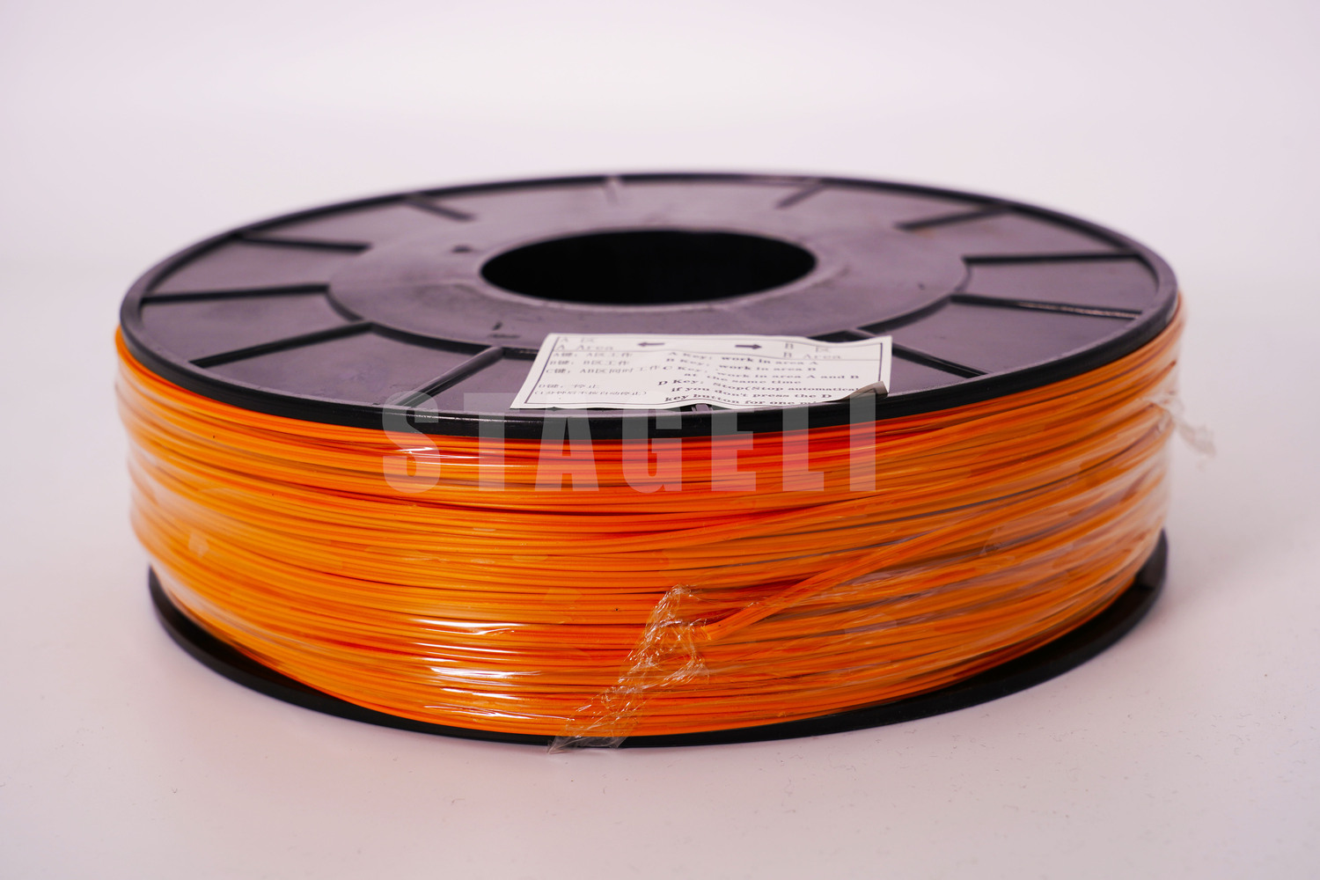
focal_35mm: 58
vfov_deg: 23.4
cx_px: 660
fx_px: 2127
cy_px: 440
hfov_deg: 34.5
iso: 200
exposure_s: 1/100
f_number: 8
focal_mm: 58
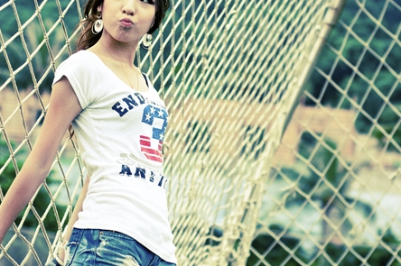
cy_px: 86
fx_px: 1502
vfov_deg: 10.1
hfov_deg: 15.2
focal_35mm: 135
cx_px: 237
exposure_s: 1/2000
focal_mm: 50
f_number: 2.8
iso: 160
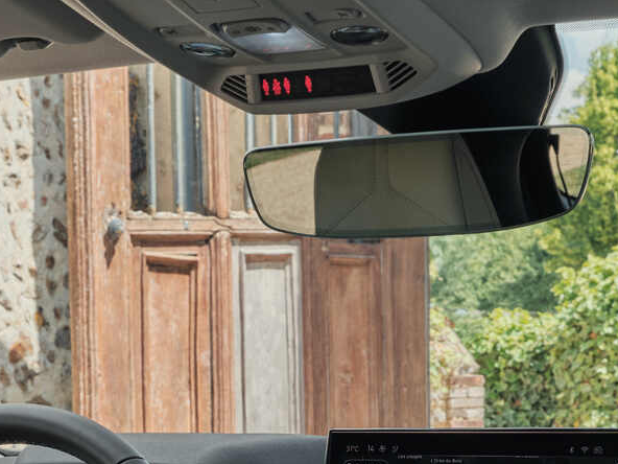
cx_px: 363
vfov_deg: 14.3
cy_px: 657
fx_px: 1750
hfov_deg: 20.0
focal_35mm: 98
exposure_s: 1/13
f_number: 11
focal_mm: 36.9
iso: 400
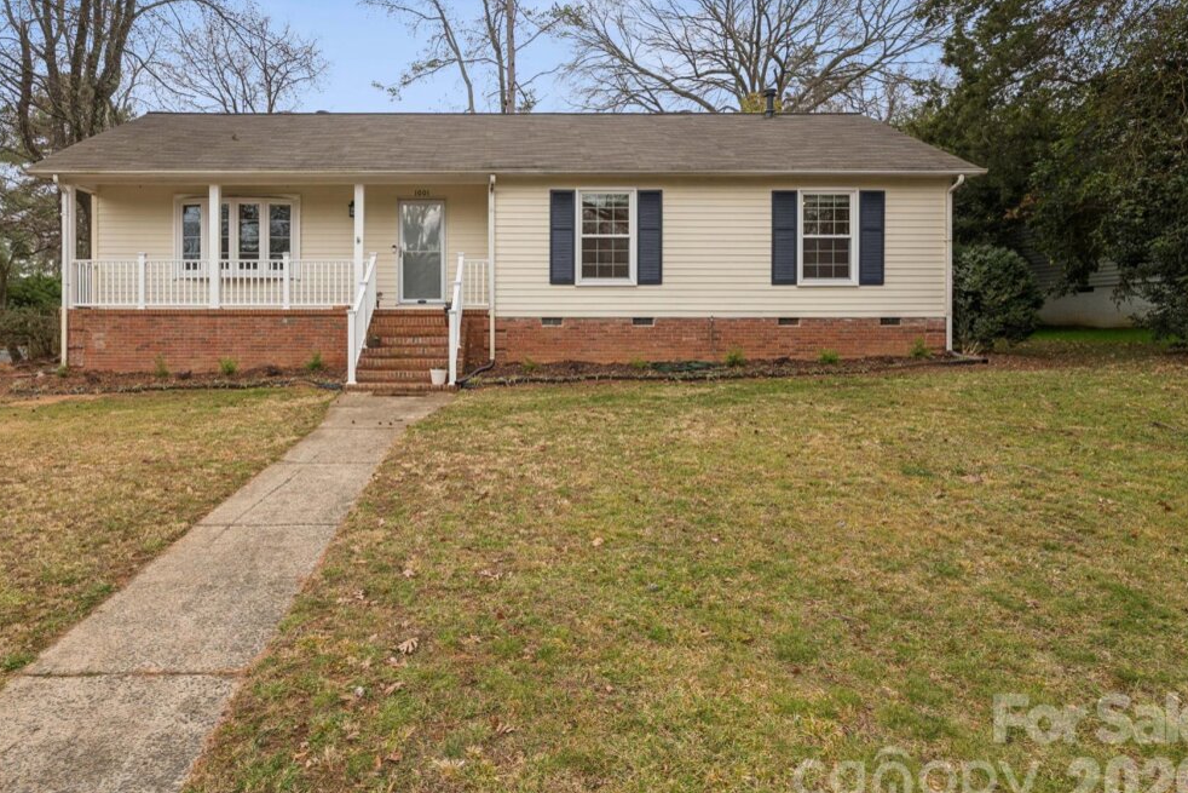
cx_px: 494
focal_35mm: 22
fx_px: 726
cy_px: 349
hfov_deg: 77.9
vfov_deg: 57.1
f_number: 8
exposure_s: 1/125
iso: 400
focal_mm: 18
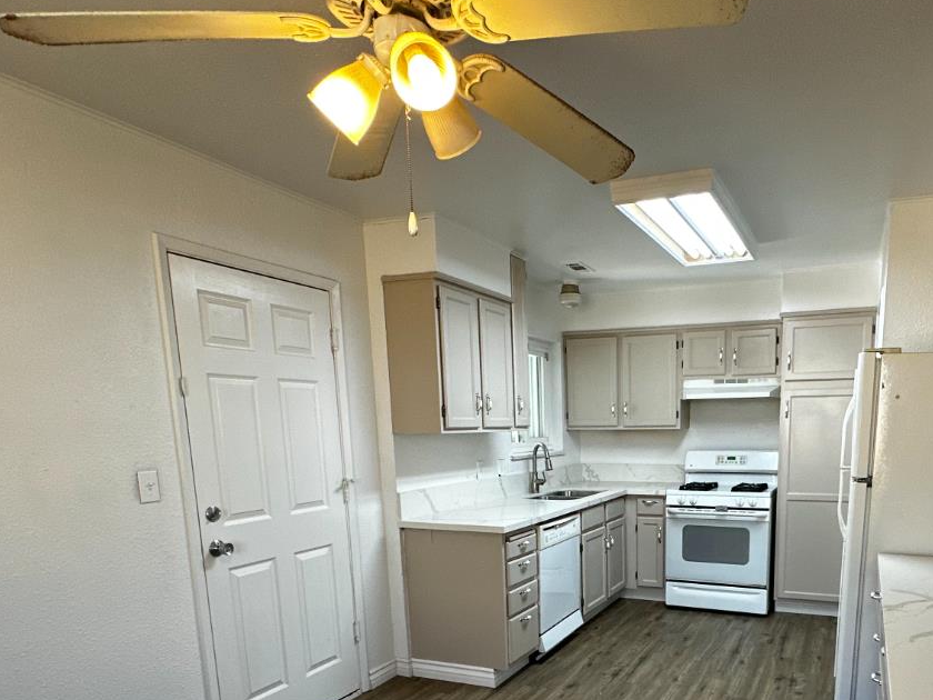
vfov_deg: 52.1
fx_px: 674
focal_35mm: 25
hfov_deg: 67.6
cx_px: 615
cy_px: 537
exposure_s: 1/120
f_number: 2.2
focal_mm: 2.22
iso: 125
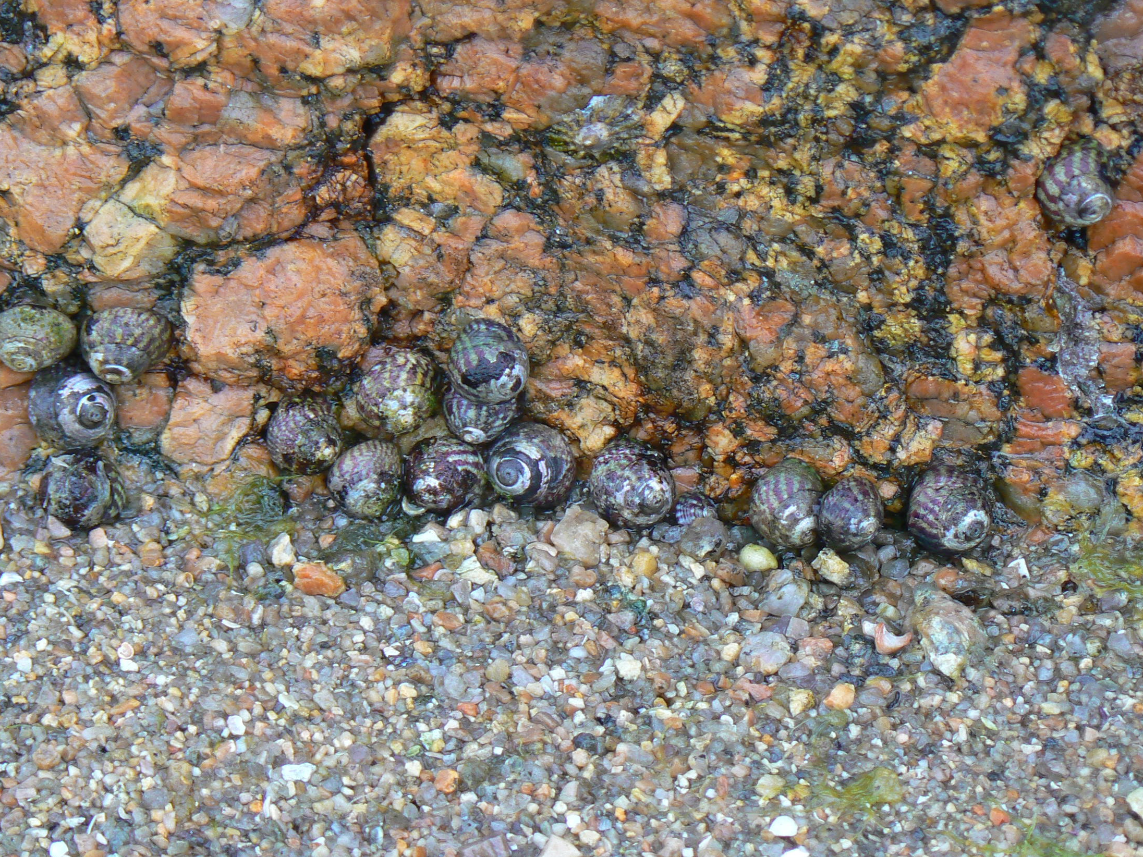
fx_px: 6109
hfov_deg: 10.7
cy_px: 455
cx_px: 445
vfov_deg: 8.0
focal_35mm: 185
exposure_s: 1/40
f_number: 3.3
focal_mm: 24.1
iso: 80
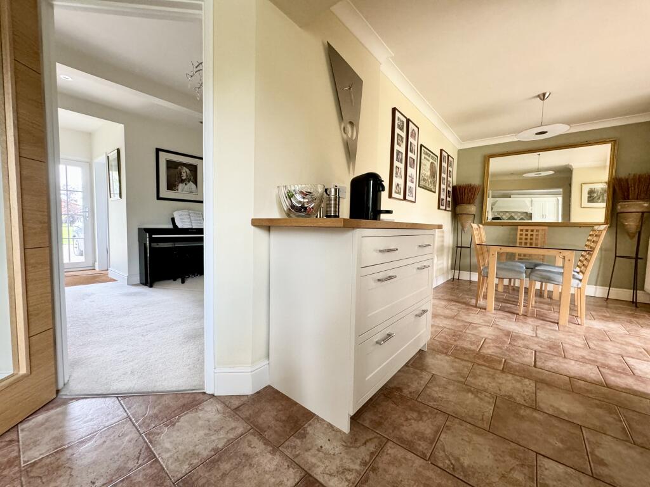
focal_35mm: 14
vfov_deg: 85.7
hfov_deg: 102.1
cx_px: 325
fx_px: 263
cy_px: 244
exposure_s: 1/100
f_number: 2.2
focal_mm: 2.22
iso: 320
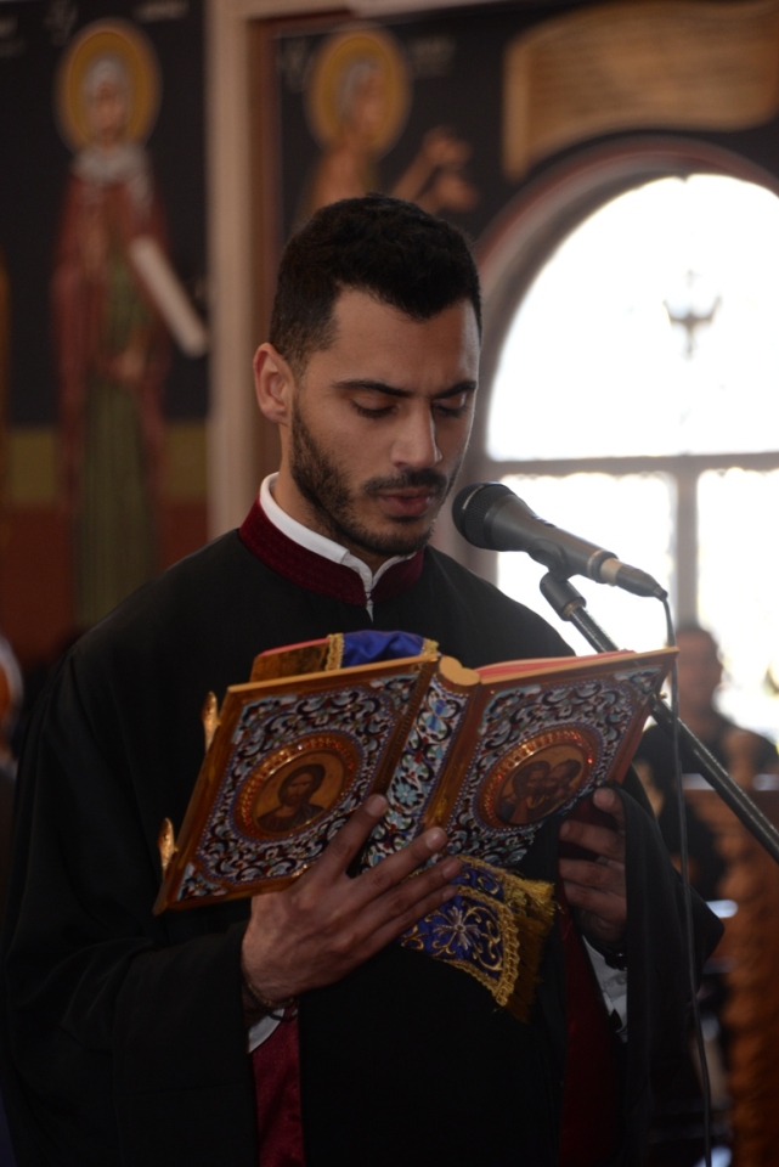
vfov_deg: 13.2
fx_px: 5025
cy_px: 584
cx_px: 390
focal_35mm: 155
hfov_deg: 8.9
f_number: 6
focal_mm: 155
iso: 1000
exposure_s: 1/50
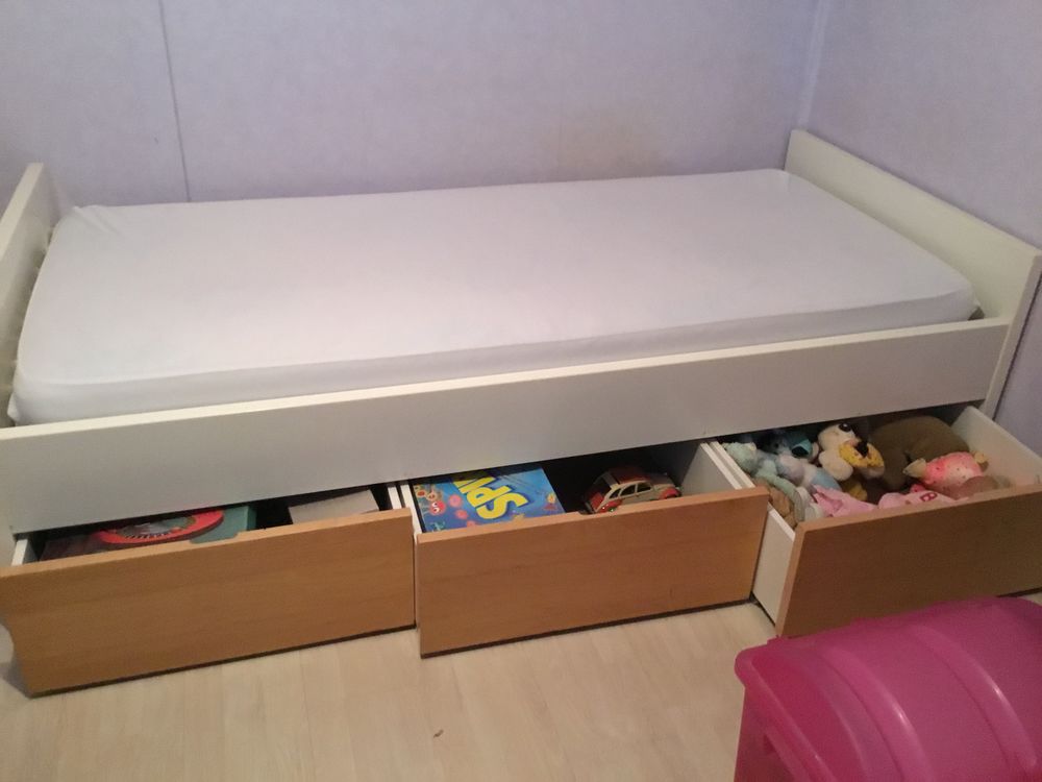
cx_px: 521
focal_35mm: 31
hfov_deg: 58.4
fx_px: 933
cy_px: 391
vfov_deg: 45.4
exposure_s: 1/17
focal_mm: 3.3
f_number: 2.4
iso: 500
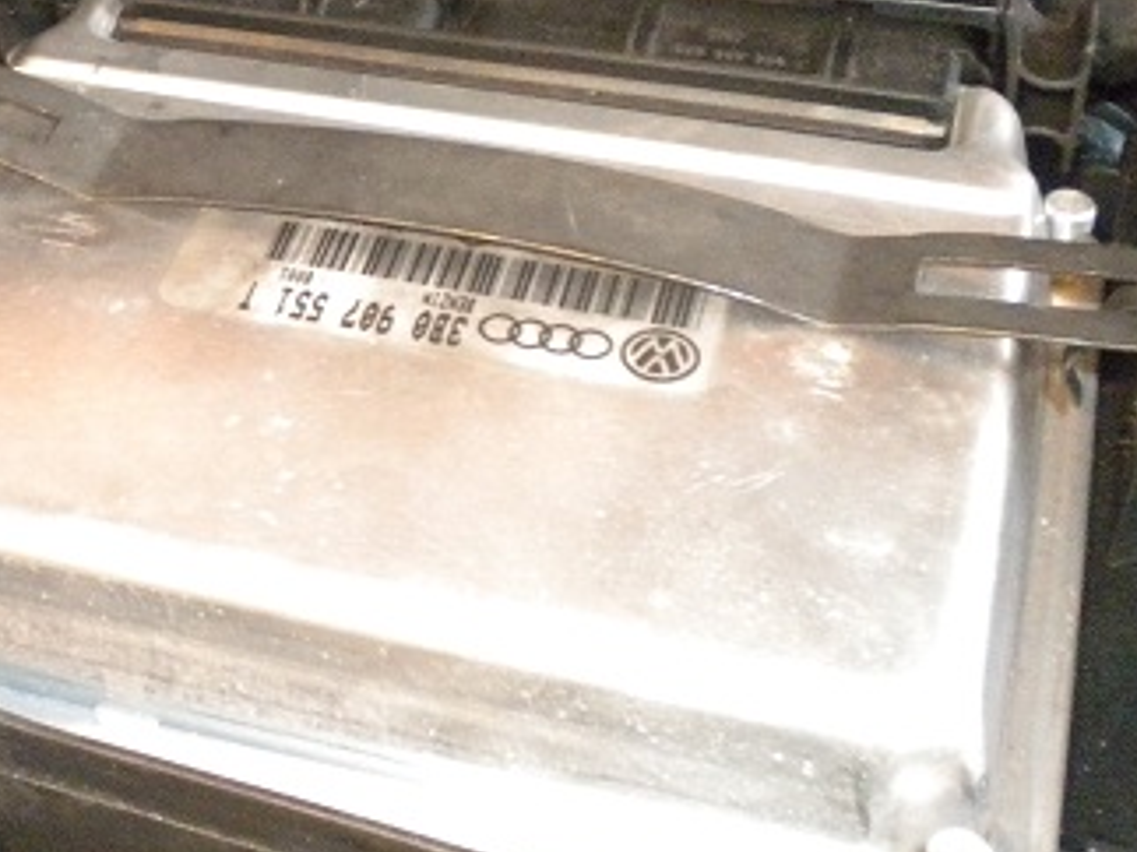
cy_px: 275
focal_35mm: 65
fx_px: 2134
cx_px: 183
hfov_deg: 29.0
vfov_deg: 22.5
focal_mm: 6.3
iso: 800
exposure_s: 1/61.2
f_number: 3.1
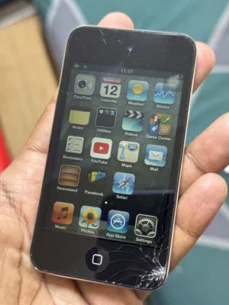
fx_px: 423
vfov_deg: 39.7
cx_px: 114
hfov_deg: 30.3
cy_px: 152
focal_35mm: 48
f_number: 1.78
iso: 250
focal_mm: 6.76
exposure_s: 1/50
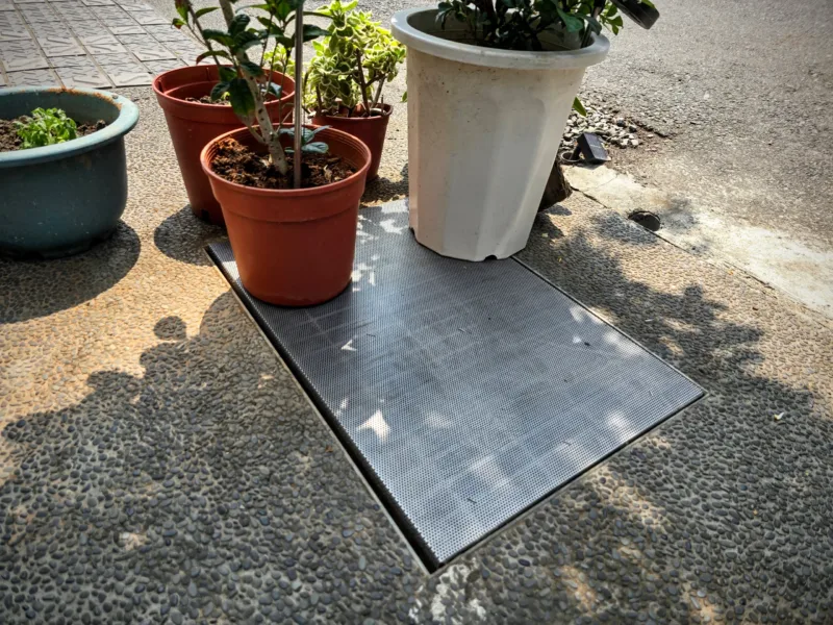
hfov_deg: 73.9
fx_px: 553
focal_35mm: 23
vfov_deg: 58.9
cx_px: 416
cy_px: 312
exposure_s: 1/284
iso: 12
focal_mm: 6.3
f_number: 1.7
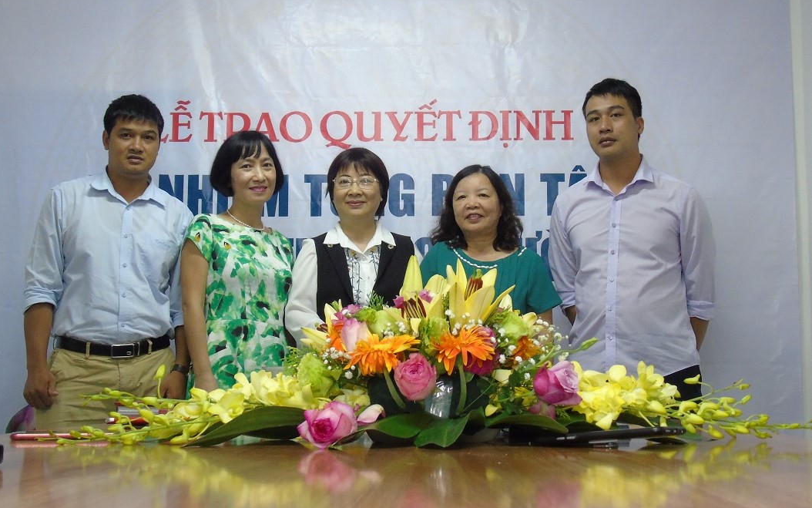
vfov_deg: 26.3
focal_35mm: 49
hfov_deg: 41.0
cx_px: 405
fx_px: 1084
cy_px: 211
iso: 400
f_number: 4.1
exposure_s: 1/13
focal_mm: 8.2
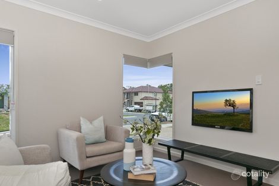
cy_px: 93
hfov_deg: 90.0
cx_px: 140
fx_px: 139
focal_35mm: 18
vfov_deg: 67.3
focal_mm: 12
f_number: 10
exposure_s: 1/250
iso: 400
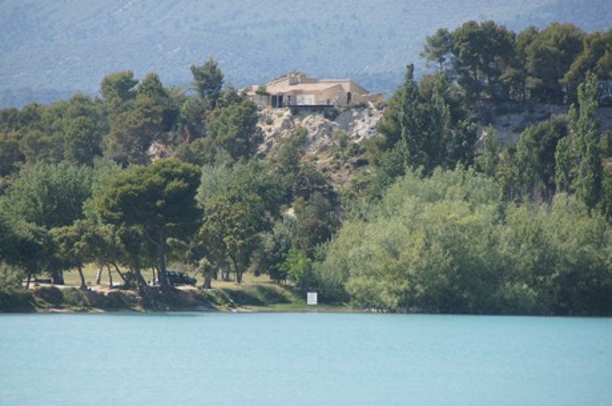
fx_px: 5091
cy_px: 203
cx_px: 306
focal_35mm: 300
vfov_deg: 4.6
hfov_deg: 6.9
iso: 100
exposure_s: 1/320
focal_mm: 200
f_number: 6.3
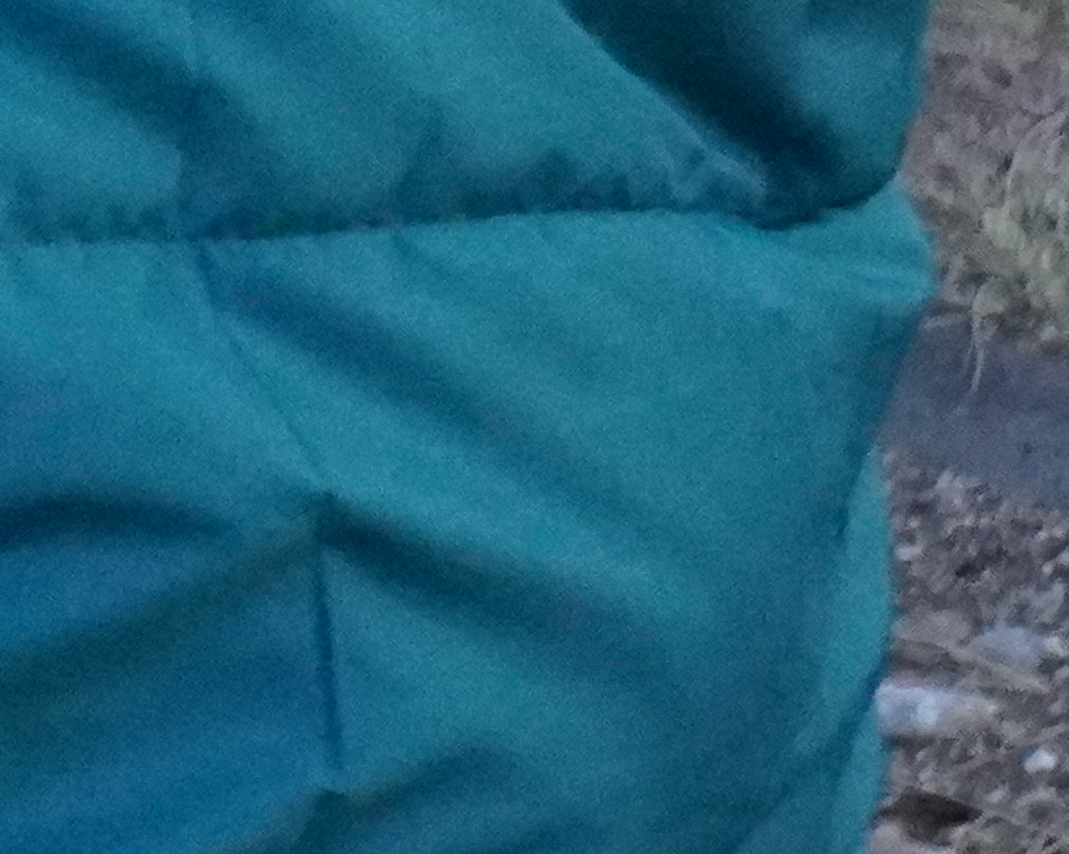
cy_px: -1583
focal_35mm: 302
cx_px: -1074
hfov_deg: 6.2
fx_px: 9537
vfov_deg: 4.9
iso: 6400
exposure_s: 1/100
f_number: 4
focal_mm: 29.2
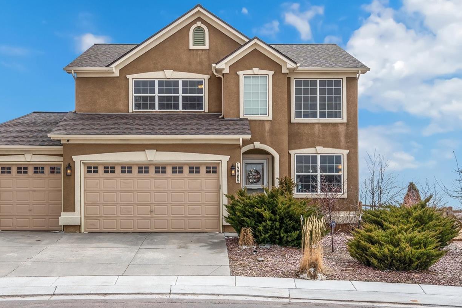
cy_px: 151
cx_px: 199
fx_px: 488
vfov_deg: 35.1
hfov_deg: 50.5
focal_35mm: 38
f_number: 10
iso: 250
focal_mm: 29
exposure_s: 1/320
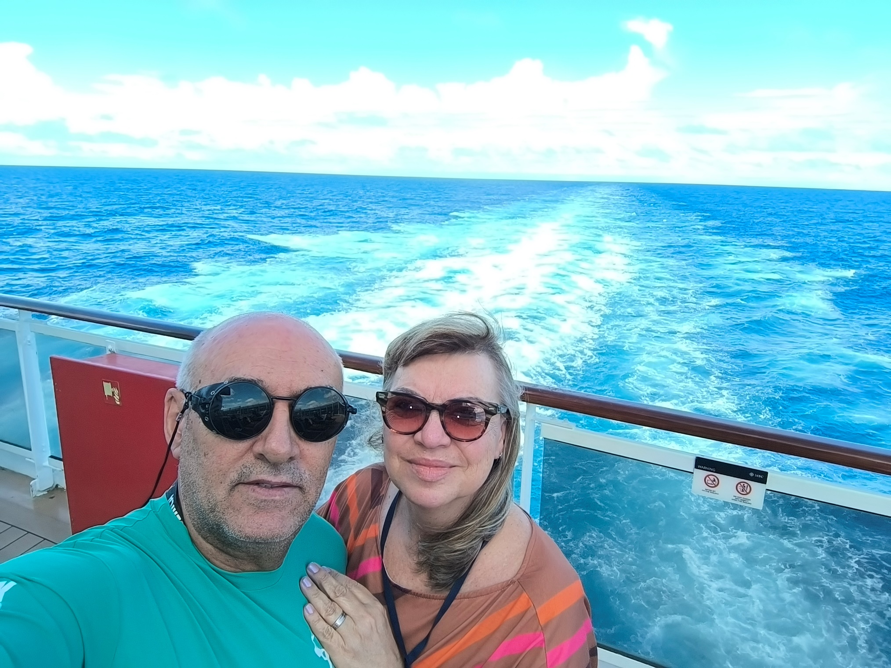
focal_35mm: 24
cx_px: 446
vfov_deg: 56.8
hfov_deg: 71.6
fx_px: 618
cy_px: 334
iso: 50
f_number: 2.45
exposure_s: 1/934
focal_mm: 3.26
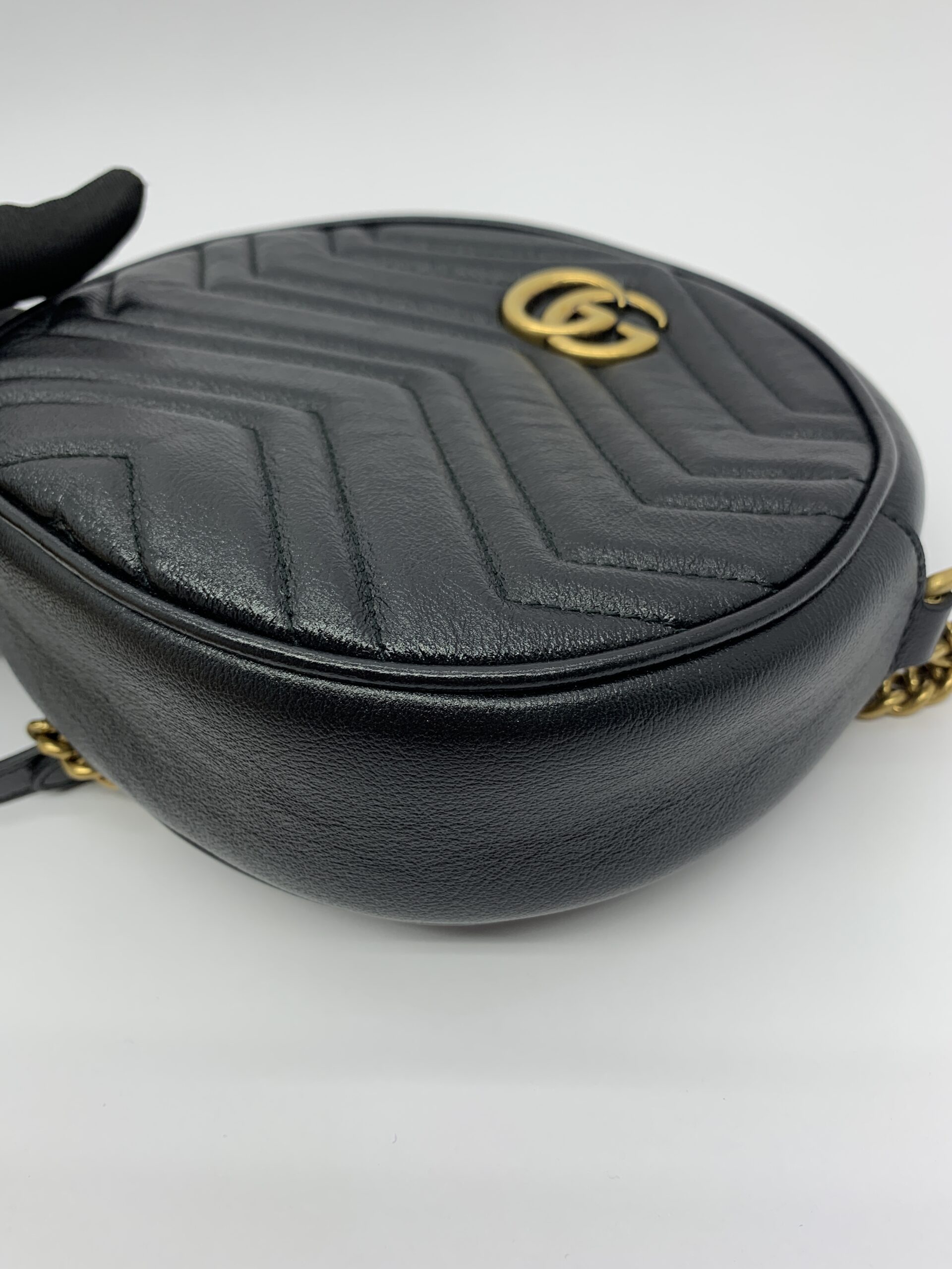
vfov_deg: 67.3
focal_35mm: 26
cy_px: 634
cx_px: 476
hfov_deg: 53.1
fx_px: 953
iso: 25
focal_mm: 4.25
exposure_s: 1/100
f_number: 1.8
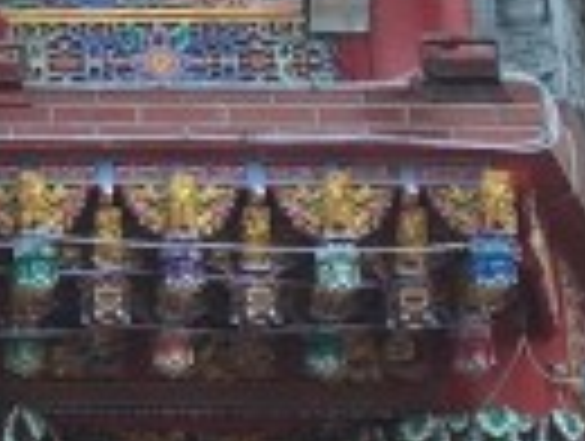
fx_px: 3860
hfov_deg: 7.9
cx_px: -945
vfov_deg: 6.5
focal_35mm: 228
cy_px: 216
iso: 40
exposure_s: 1/120
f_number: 2.2
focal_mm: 4.15
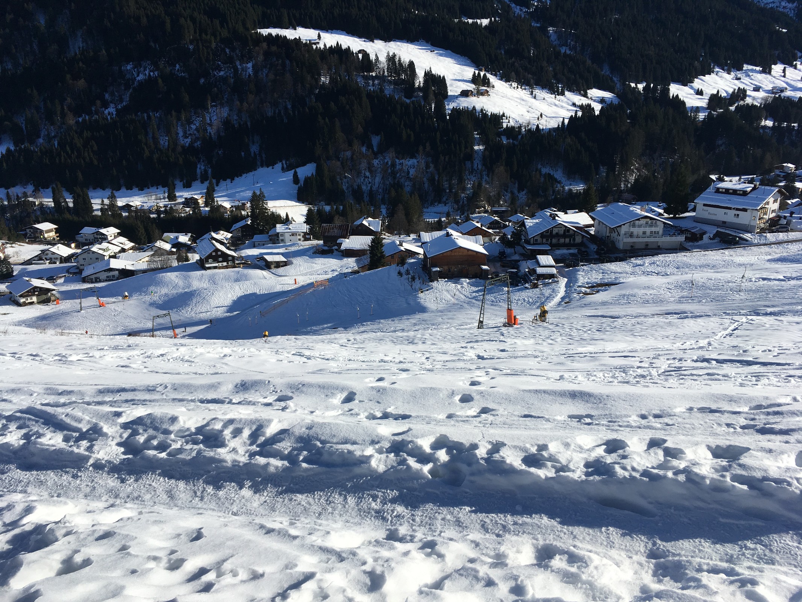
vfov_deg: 48.2
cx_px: 401
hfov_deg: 61.7
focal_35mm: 29
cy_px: 301
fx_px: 672
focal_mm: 4.15
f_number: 2.2
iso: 25
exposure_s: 1/2653
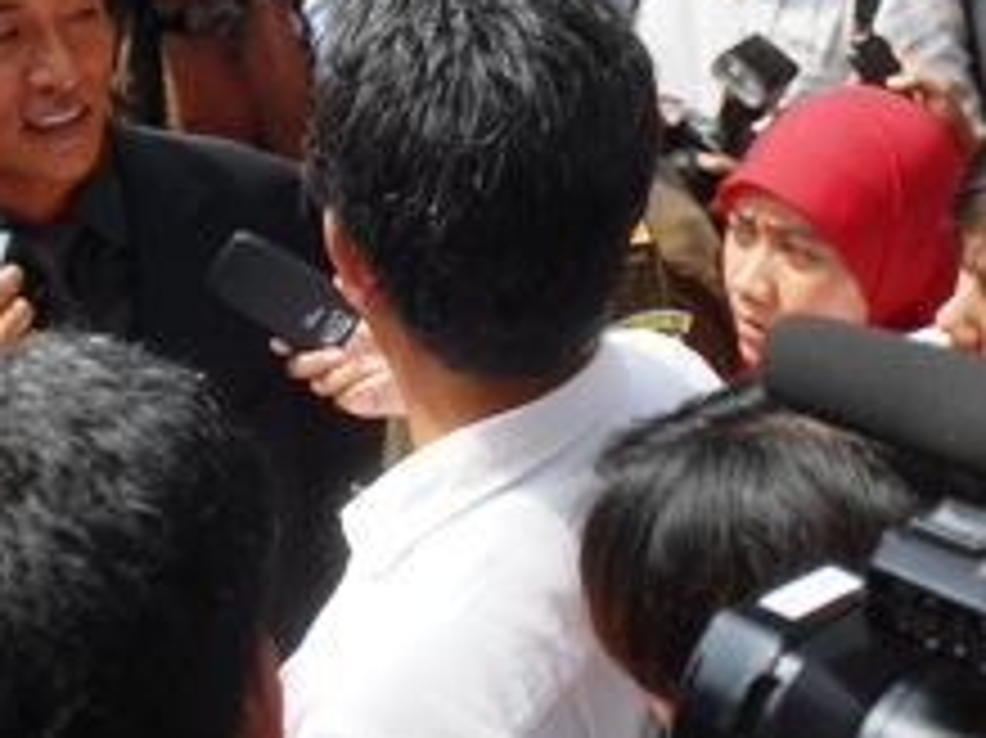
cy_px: 104
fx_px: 1680
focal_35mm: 59
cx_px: 342
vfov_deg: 24.2
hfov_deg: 32.5
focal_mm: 20
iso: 100
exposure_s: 1/1000
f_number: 2.8
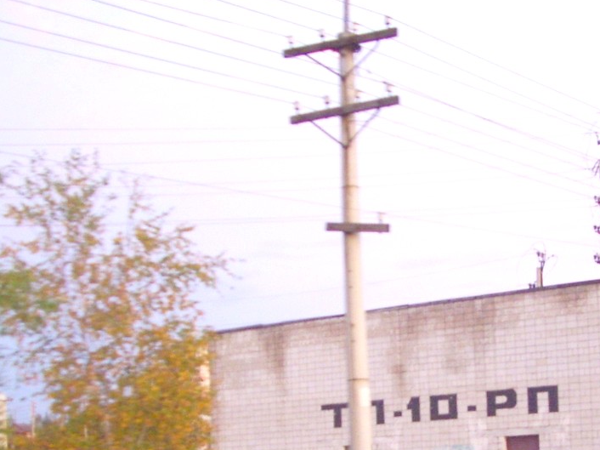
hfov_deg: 26.2
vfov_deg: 19.7
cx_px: 539
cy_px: 473
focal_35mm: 72
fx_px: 1248
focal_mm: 5.7
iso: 160
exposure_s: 1/20
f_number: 2.9
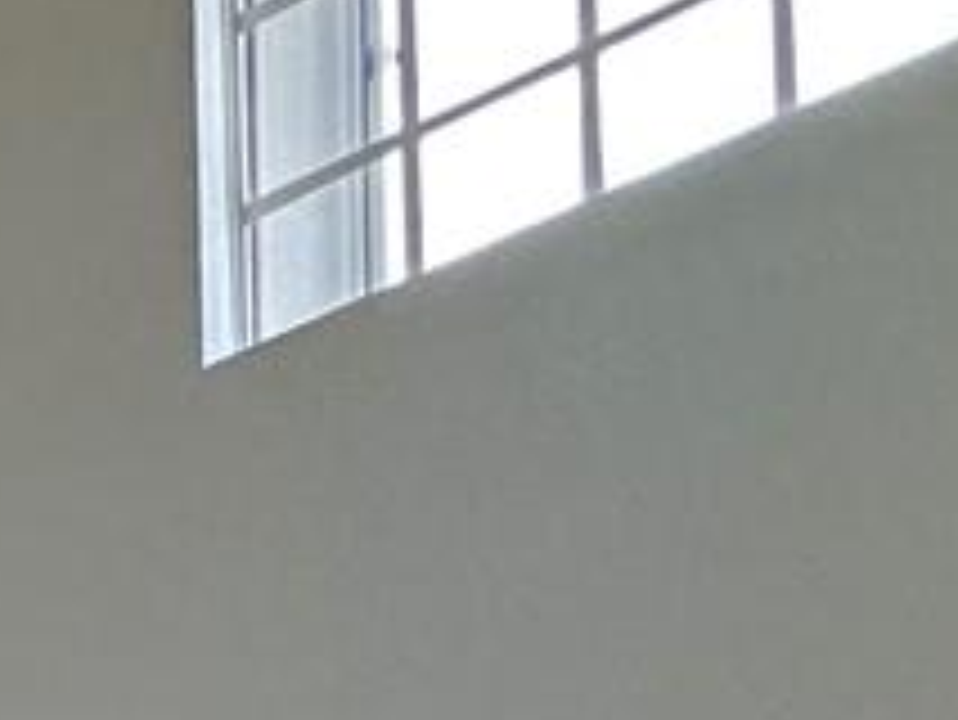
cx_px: -1727
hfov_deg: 12.0
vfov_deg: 10.7
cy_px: 2025
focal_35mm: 105
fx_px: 2908
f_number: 2.2
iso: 50
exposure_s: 1/99
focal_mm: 2.22
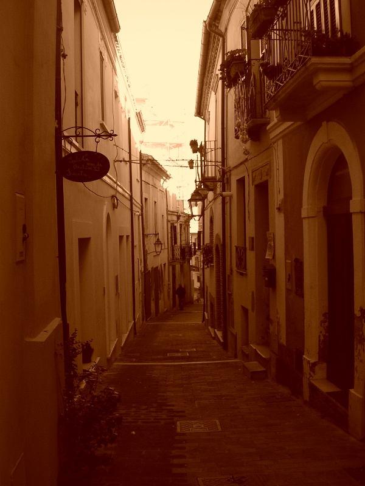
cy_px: 243
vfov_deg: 49.0
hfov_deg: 37.7
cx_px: 182
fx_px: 534
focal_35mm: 38
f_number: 2.8
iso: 50
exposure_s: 1/170
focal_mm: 5.8
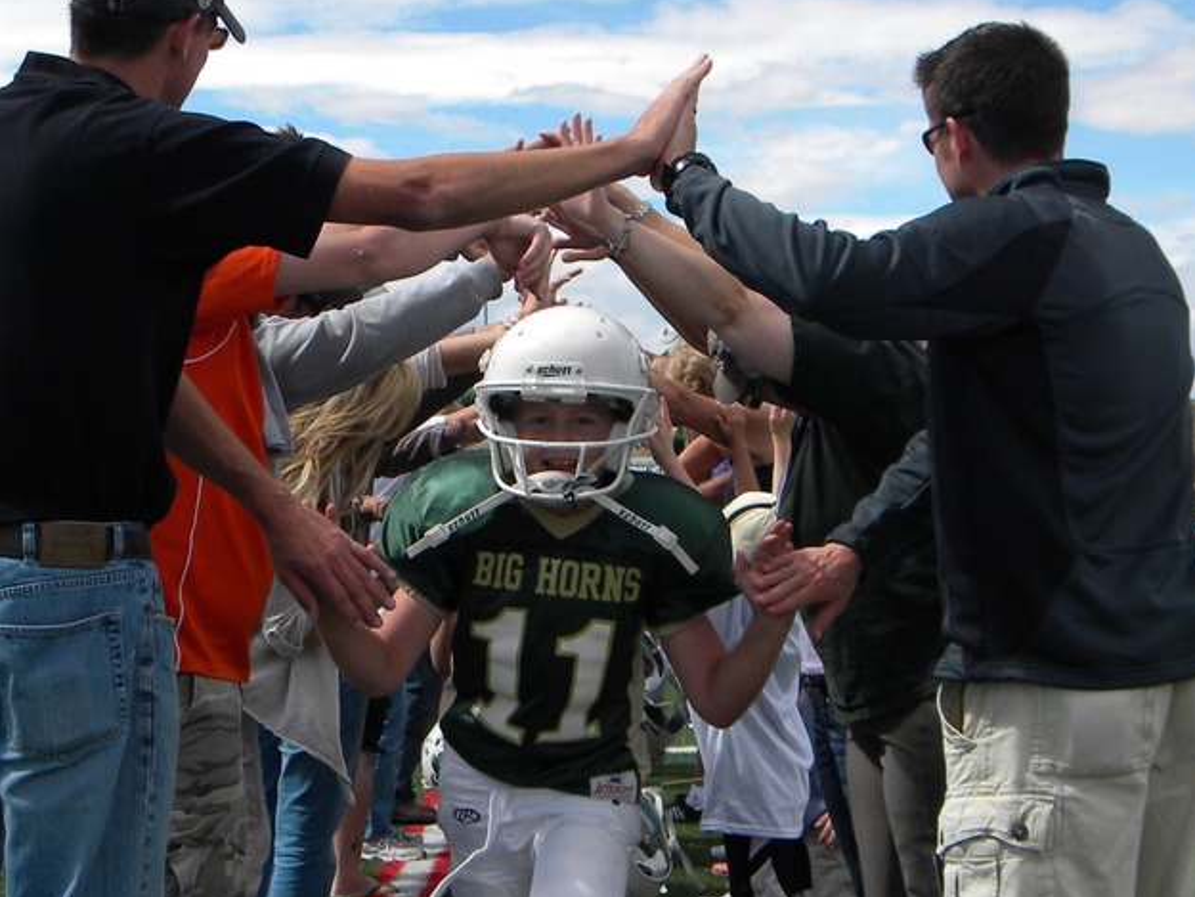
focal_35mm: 42
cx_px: 610
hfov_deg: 44.8
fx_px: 1450
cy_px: 448
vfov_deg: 34.4
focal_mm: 7.3
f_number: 7.6
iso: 80
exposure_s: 1/256
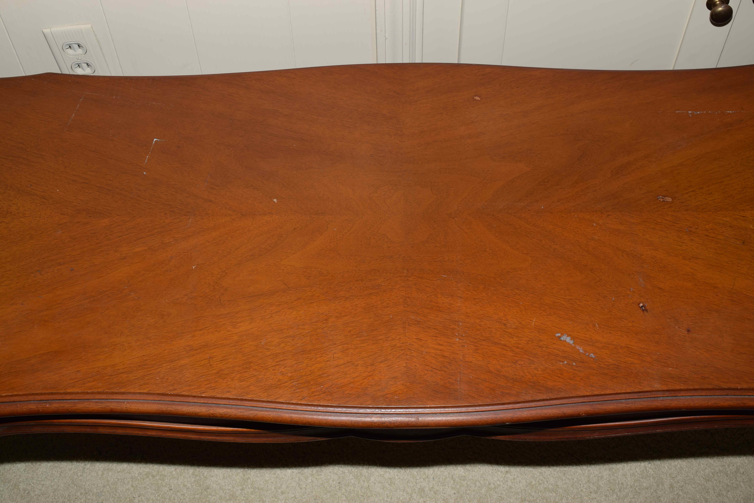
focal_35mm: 46
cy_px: 252
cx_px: 377
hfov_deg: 42.3
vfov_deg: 28.9
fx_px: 974
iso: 100
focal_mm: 31
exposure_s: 1/60
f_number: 8
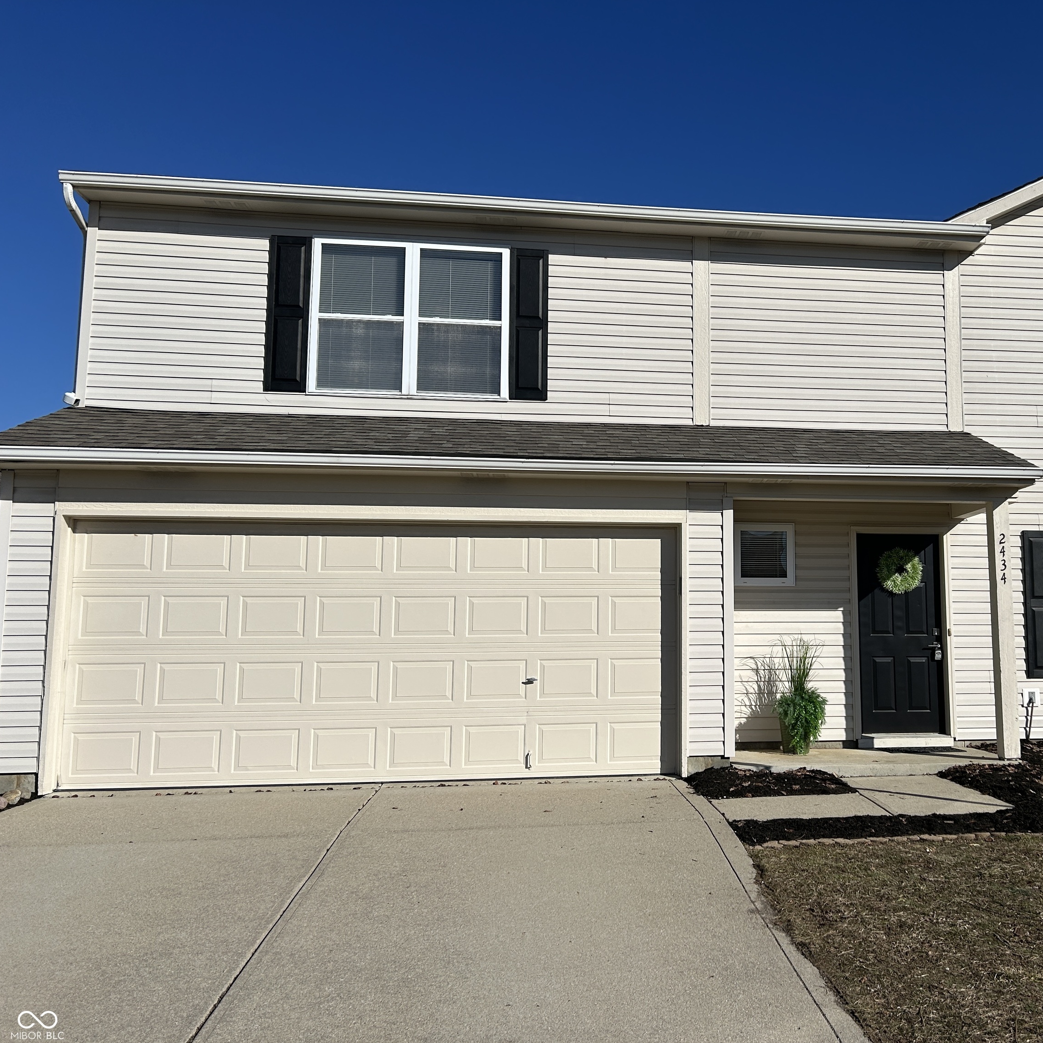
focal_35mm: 31
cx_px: 700
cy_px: 524
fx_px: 1057
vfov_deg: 52.5
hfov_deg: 51.5
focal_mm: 5.7
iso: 50
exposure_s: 1/11364
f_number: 1.5
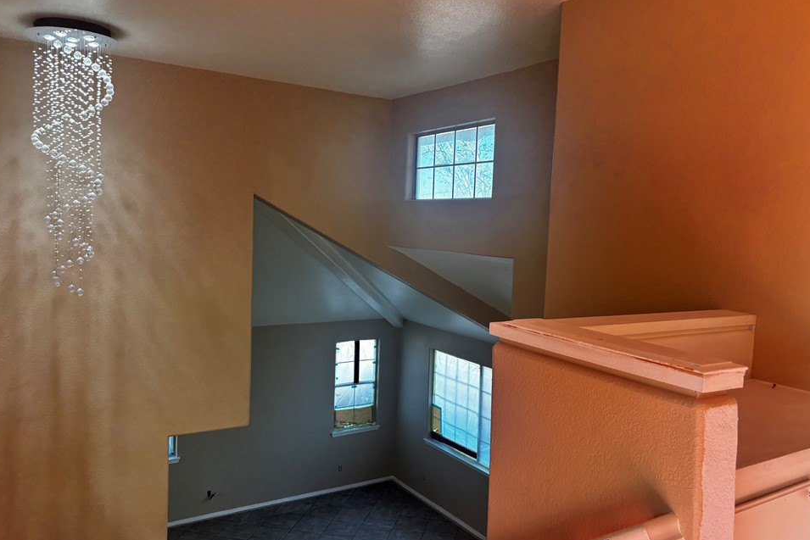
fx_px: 653
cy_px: 268
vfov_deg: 45.0
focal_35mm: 29
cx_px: 410
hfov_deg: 63.6
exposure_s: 1/163
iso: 64
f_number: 1.6
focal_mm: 5.96
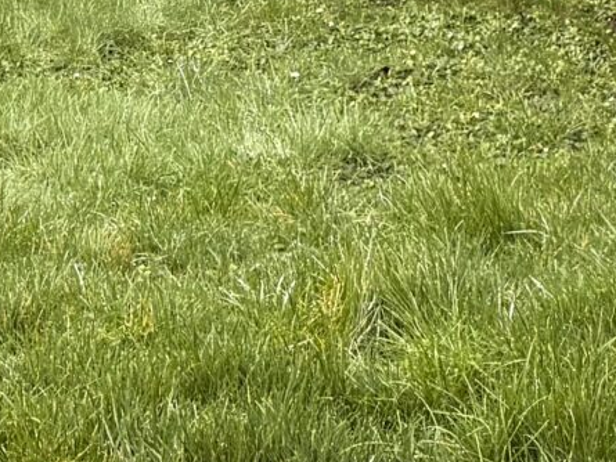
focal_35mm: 138
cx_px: -60
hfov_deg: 14.0
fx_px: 2456
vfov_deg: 9.8
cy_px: -520
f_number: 1.78
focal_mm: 6.76
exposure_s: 1/822
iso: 100
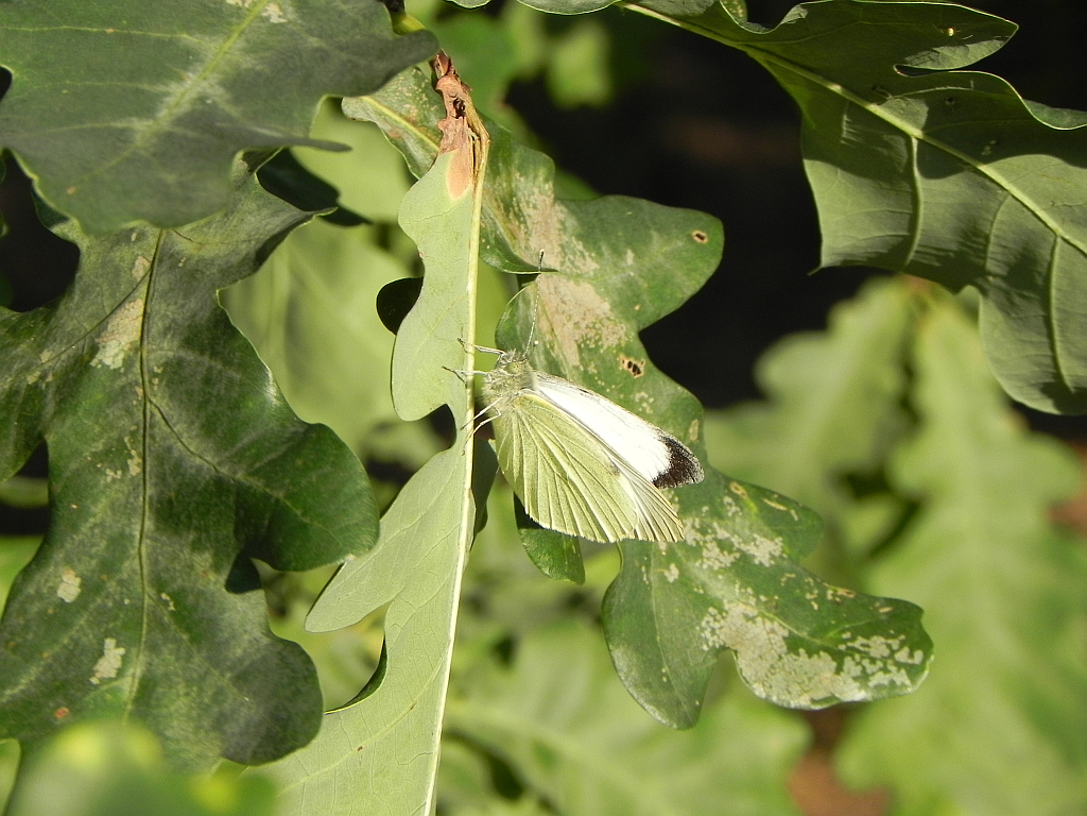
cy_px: 408
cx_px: 544
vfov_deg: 6.0
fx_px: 7756
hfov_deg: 8.0
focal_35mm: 247
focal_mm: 44
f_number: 6.3
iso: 160
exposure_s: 1/269
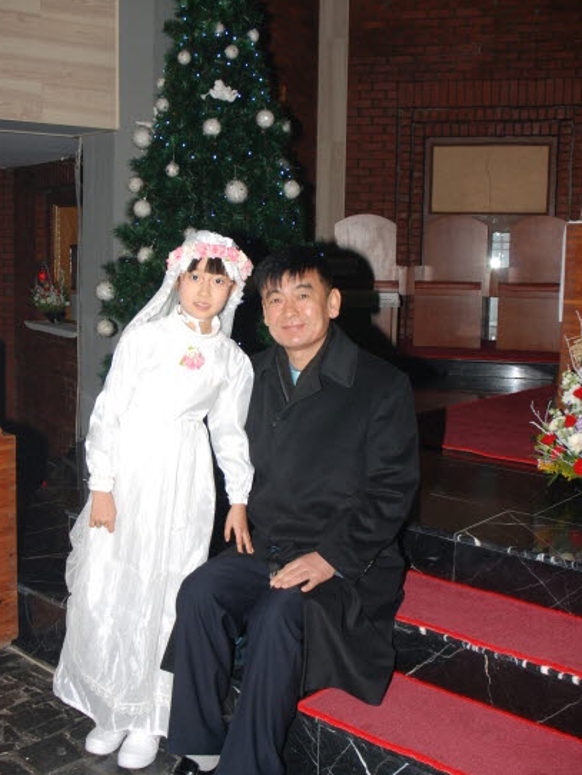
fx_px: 918
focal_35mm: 41
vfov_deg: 45.7
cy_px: 350
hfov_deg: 35.1
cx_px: 269
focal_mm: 22
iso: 200
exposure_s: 1/60
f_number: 5.6
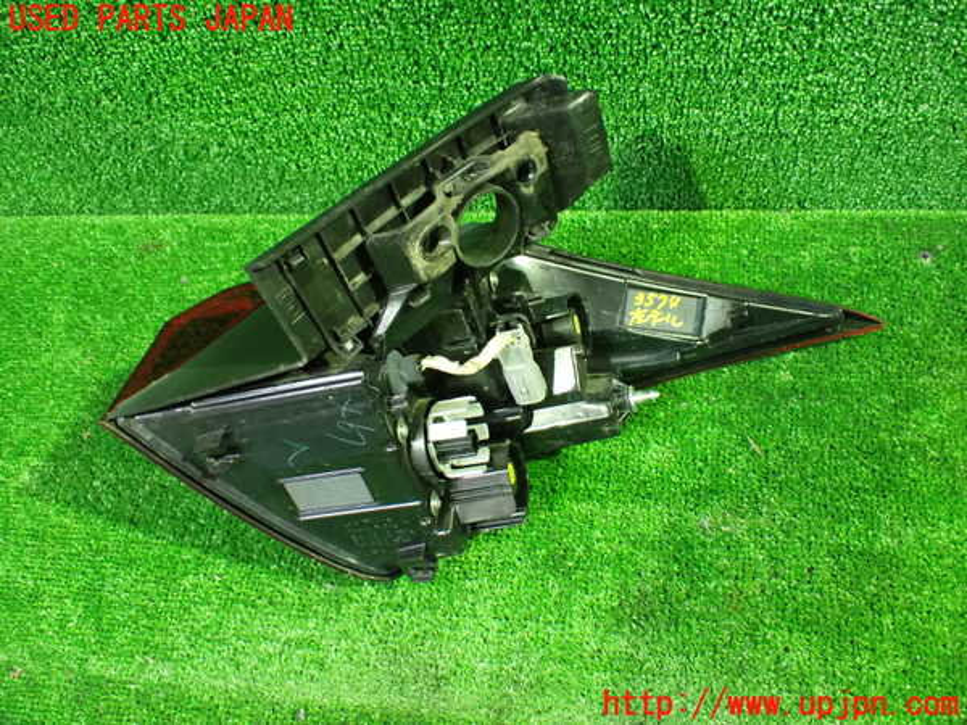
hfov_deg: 60.0
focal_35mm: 30
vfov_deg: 46.8
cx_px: 484
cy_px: 362
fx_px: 838
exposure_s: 1/30
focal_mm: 5.4
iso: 1250
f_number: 2.3
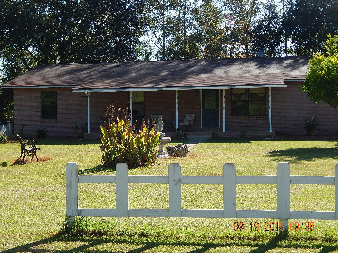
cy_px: 126
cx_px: 169
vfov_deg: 24.0
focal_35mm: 61
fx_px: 596
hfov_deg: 31.7
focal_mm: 10.9
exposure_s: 1/500
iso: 125
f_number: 4
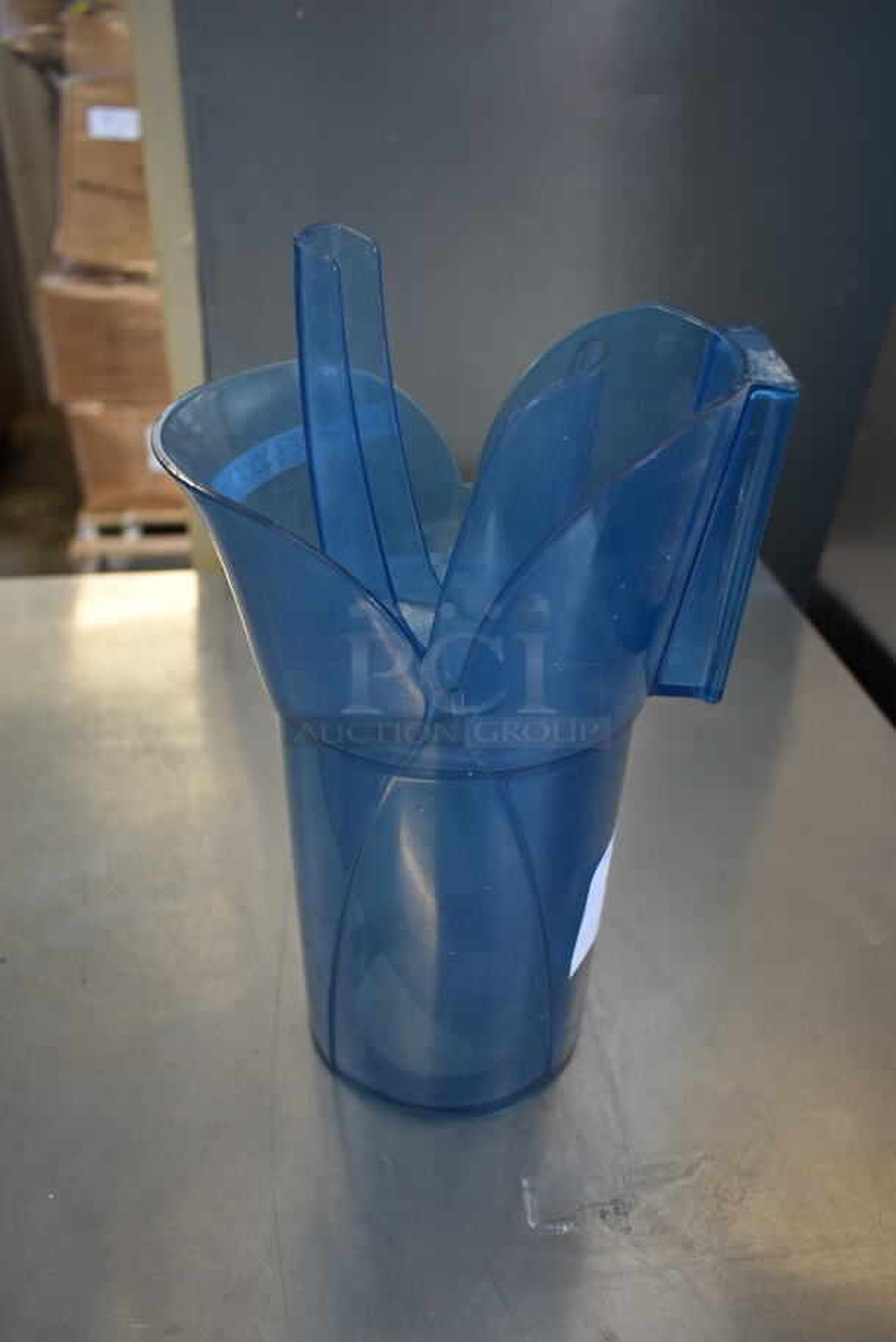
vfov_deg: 67.3
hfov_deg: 48.0
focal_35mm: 27
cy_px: 671
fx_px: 1006
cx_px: 448
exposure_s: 1/30
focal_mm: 18
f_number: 3.5
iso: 140
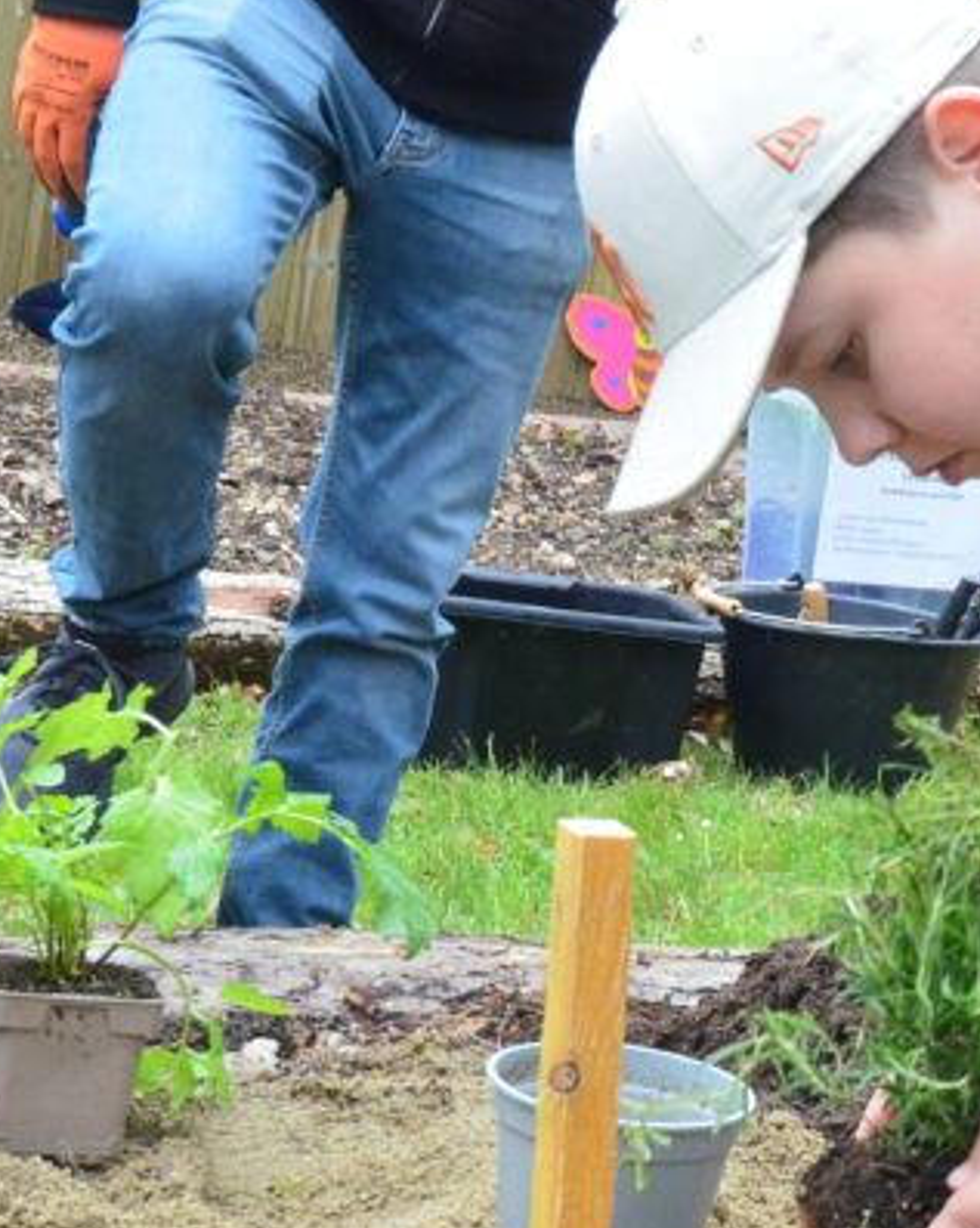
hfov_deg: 13.9
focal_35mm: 105
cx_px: 1360
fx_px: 3819
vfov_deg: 18.2
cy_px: 783
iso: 3200
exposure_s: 1/400
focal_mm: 29
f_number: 10
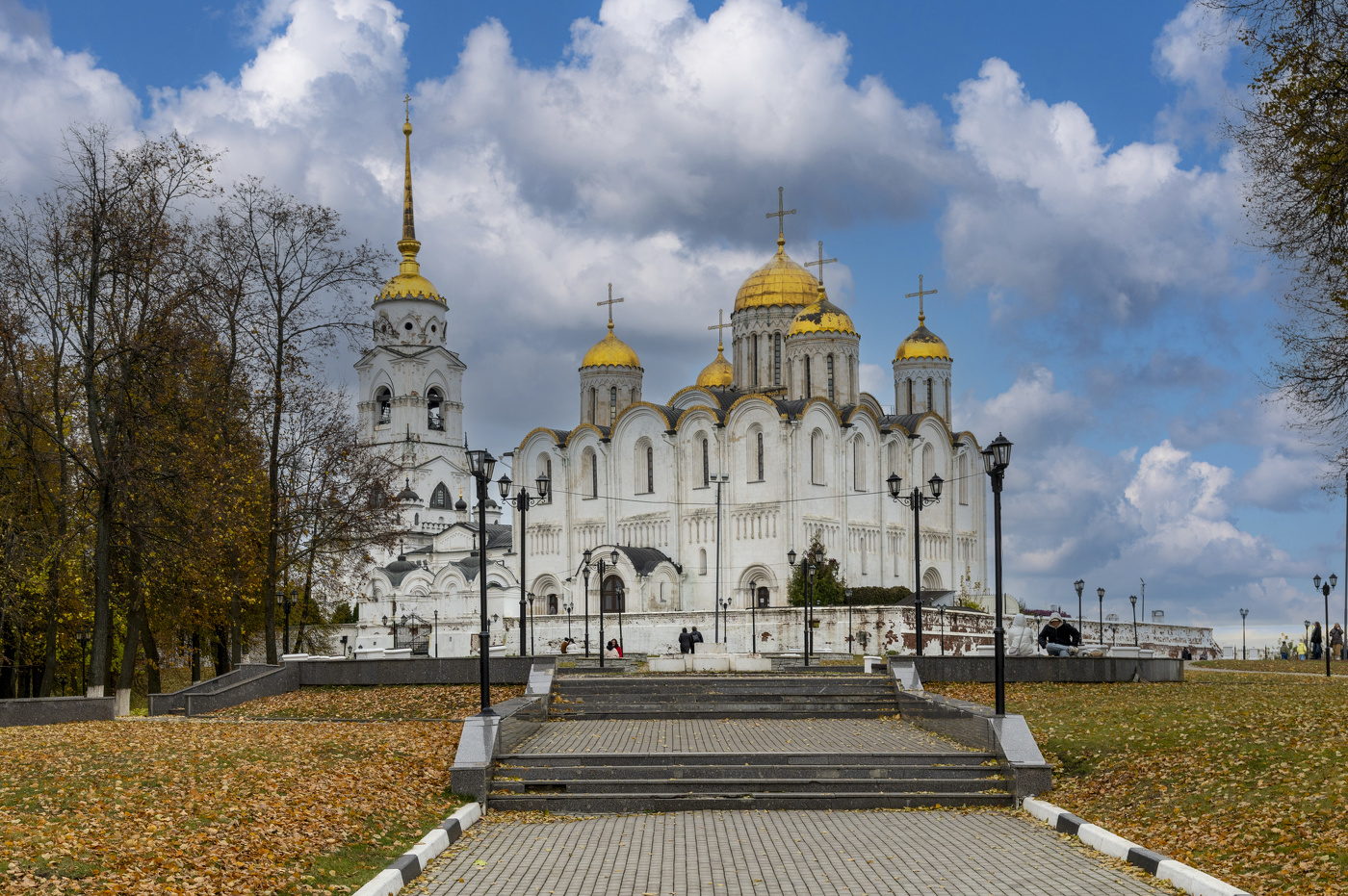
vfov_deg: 28.0
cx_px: 674
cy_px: 448
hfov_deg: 41.1
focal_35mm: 48
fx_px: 1796
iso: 400
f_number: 8
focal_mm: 48
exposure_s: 1/125
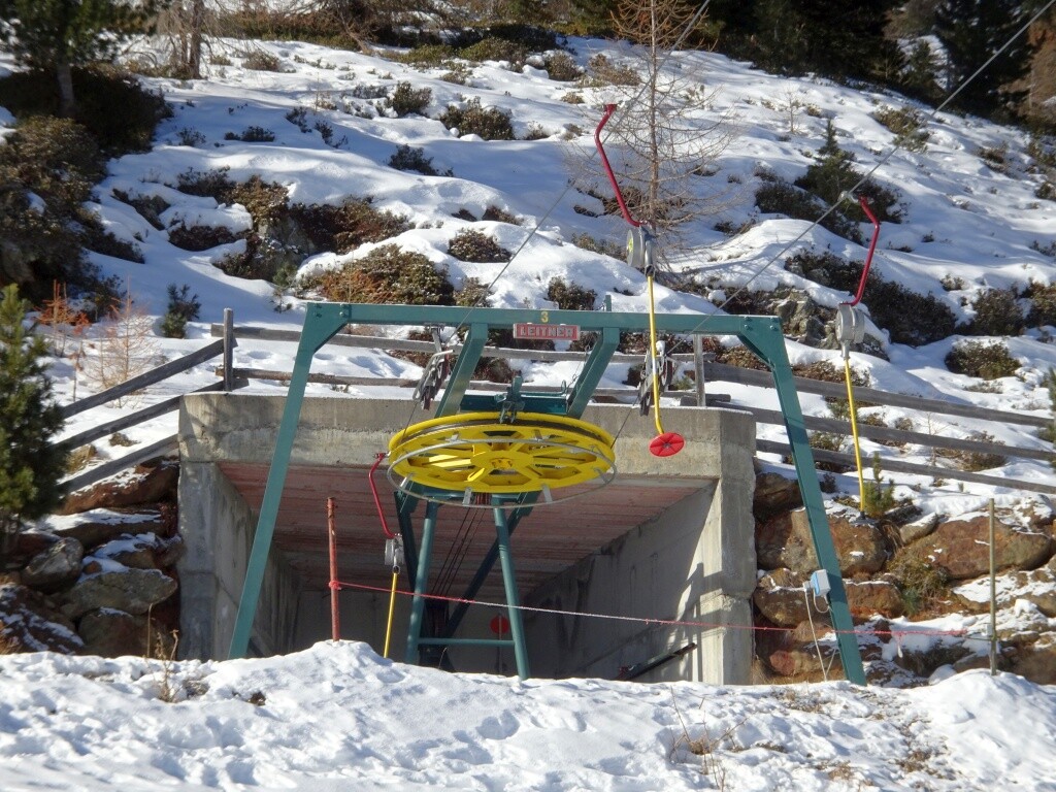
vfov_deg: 12.0
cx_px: 528
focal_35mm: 123
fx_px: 3752
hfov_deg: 16.0
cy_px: 396
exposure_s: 1/500
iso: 80
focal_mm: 20.96
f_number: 5.6
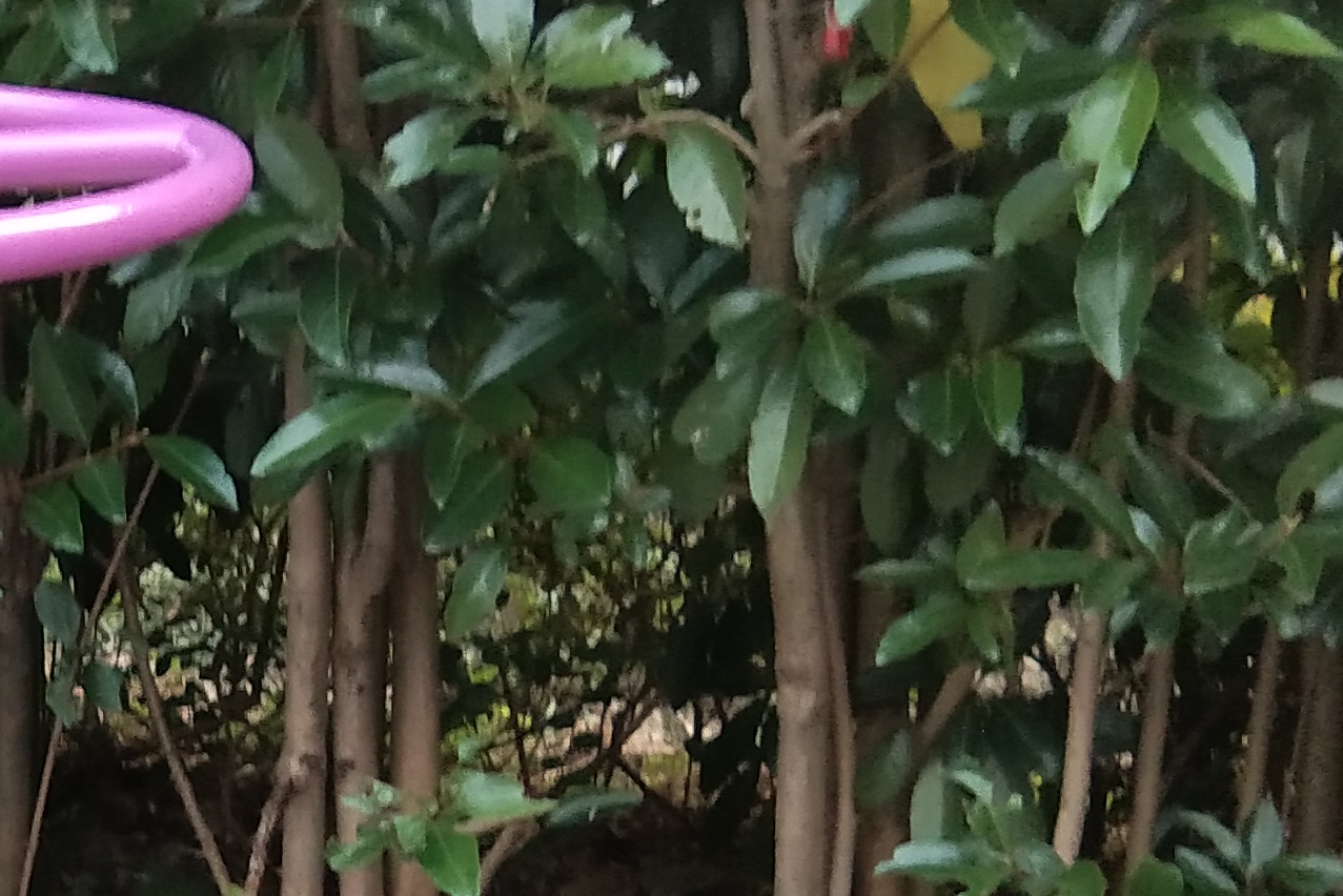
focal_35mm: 105
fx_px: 3918
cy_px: 902
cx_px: -359
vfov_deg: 12.9
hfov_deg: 18.2
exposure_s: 1/50
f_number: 2.2
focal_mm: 3.69
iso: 200
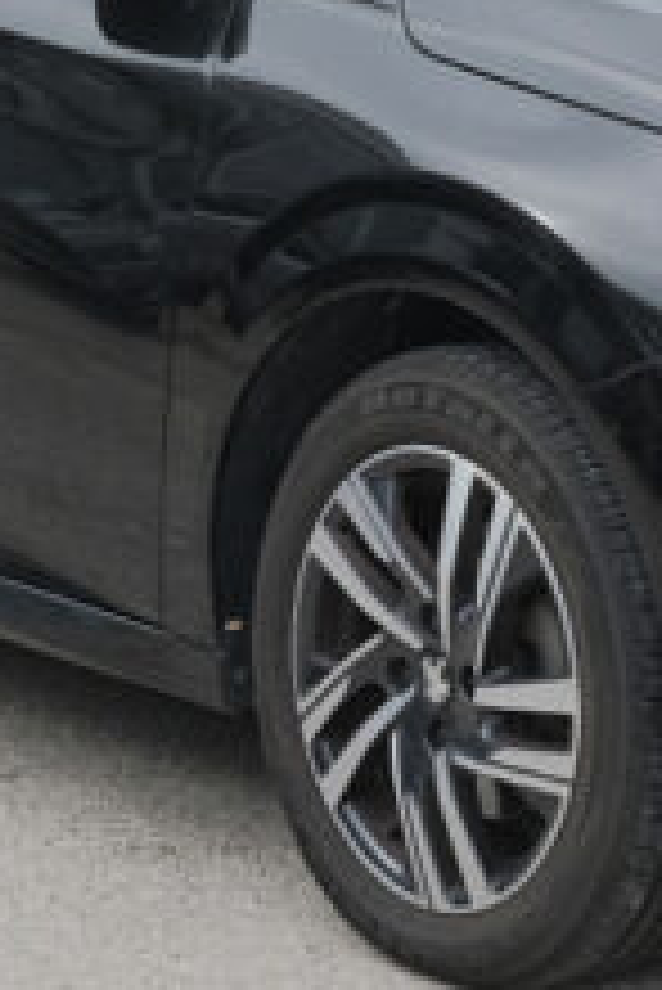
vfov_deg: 11.0
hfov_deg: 7.4
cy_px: 151
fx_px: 5122
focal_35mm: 186
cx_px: 554
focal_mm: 26.4
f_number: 9
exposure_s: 1/320
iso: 400
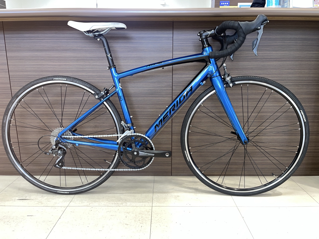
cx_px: 160
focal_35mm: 26
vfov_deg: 53.1
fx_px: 240
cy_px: 120
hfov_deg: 67.3
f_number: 1.6
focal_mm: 5.1
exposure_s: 1/42
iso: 64
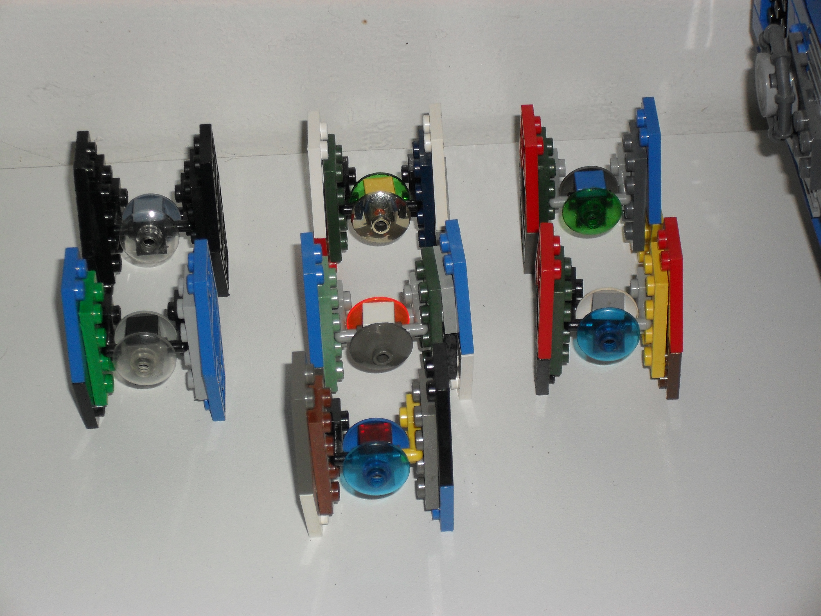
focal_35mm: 105
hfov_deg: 18.7
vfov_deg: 14.1
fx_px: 2490
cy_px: 308
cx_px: 410
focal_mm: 18.9
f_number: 5.8
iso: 100
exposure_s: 1/60
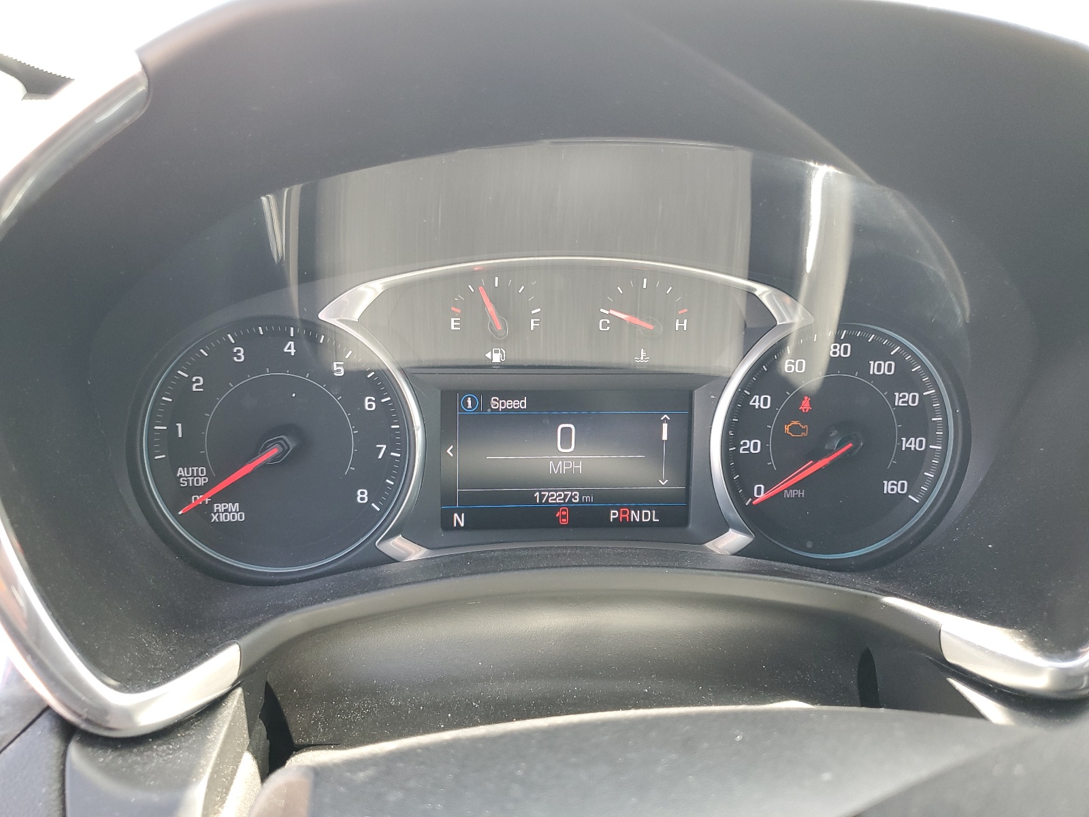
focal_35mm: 26
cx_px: 544
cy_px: 408
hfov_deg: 67.3
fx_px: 818
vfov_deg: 53.1
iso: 71
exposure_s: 1/120
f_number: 1.5
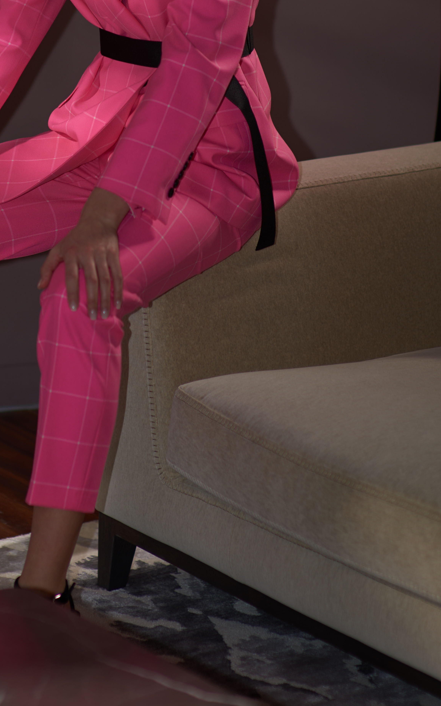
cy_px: 141
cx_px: 76
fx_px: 3307
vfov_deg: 12.1
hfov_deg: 7.6
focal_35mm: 172
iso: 31
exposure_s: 1/200
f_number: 1.8
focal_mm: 85
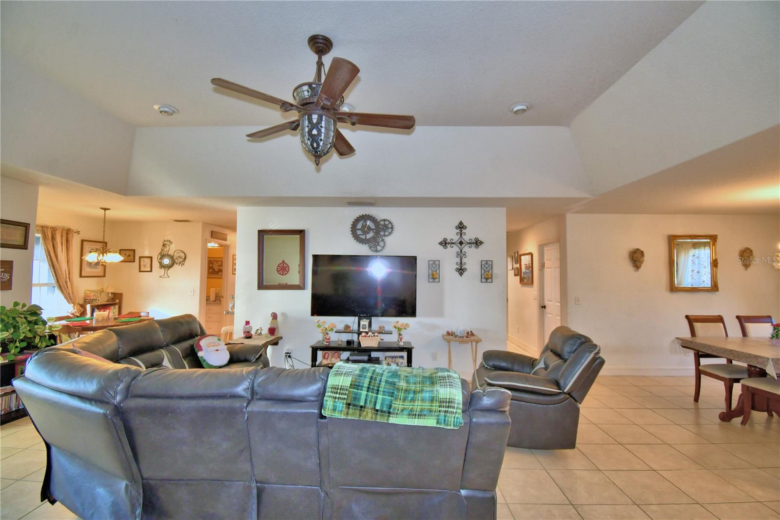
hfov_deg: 100.4
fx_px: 325
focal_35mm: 15
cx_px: 390
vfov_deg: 77.3
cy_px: 260
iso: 360
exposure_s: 1/30
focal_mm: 10
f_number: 4.5
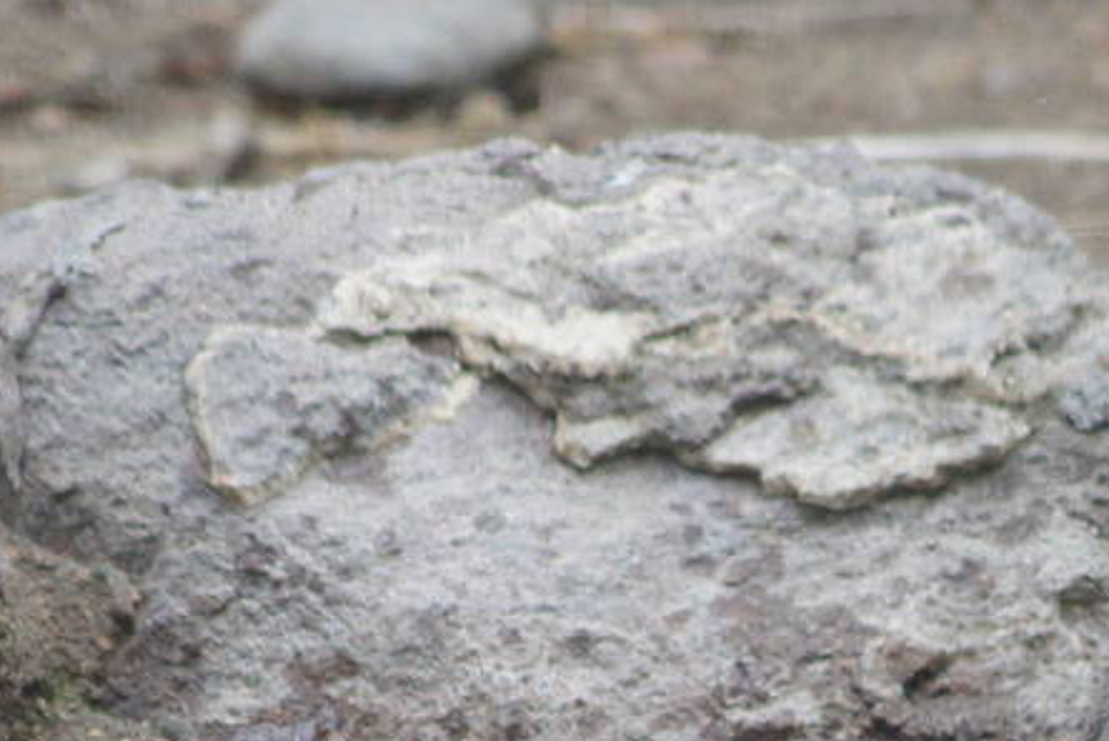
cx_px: 1207
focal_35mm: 731
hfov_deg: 2.8
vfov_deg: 1.9
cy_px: 1210
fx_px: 22527
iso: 1250
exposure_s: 1/500
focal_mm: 135
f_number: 4.5
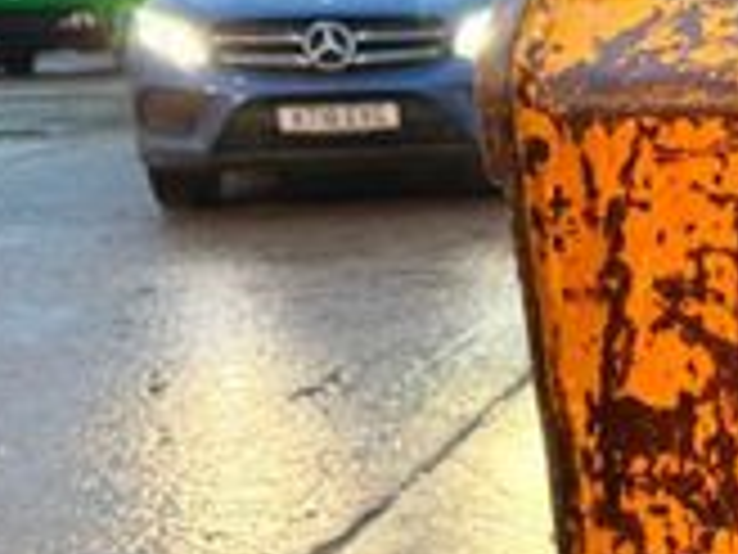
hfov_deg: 19.0
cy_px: 509
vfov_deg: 16.5
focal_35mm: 88
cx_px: 1174
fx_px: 1876
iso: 250
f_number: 1.78
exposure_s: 1/55
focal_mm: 6.76
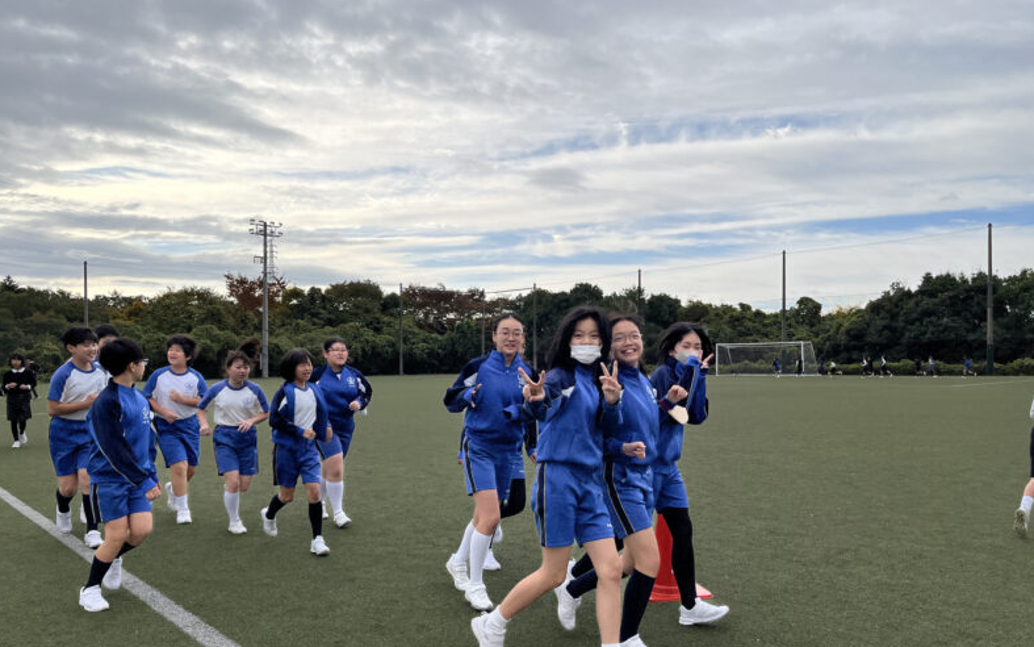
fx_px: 789
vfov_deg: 44.4
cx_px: 520
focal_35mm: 28
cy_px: 375
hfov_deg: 66.5
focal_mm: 5.1
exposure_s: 1/4854
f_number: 1.6
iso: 50
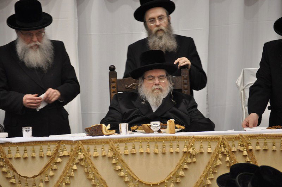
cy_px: 94
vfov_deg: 3.0
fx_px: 3520
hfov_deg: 4.6
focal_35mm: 450
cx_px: 141
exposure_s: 1/50
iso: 1250
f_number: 5.6
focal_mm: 300
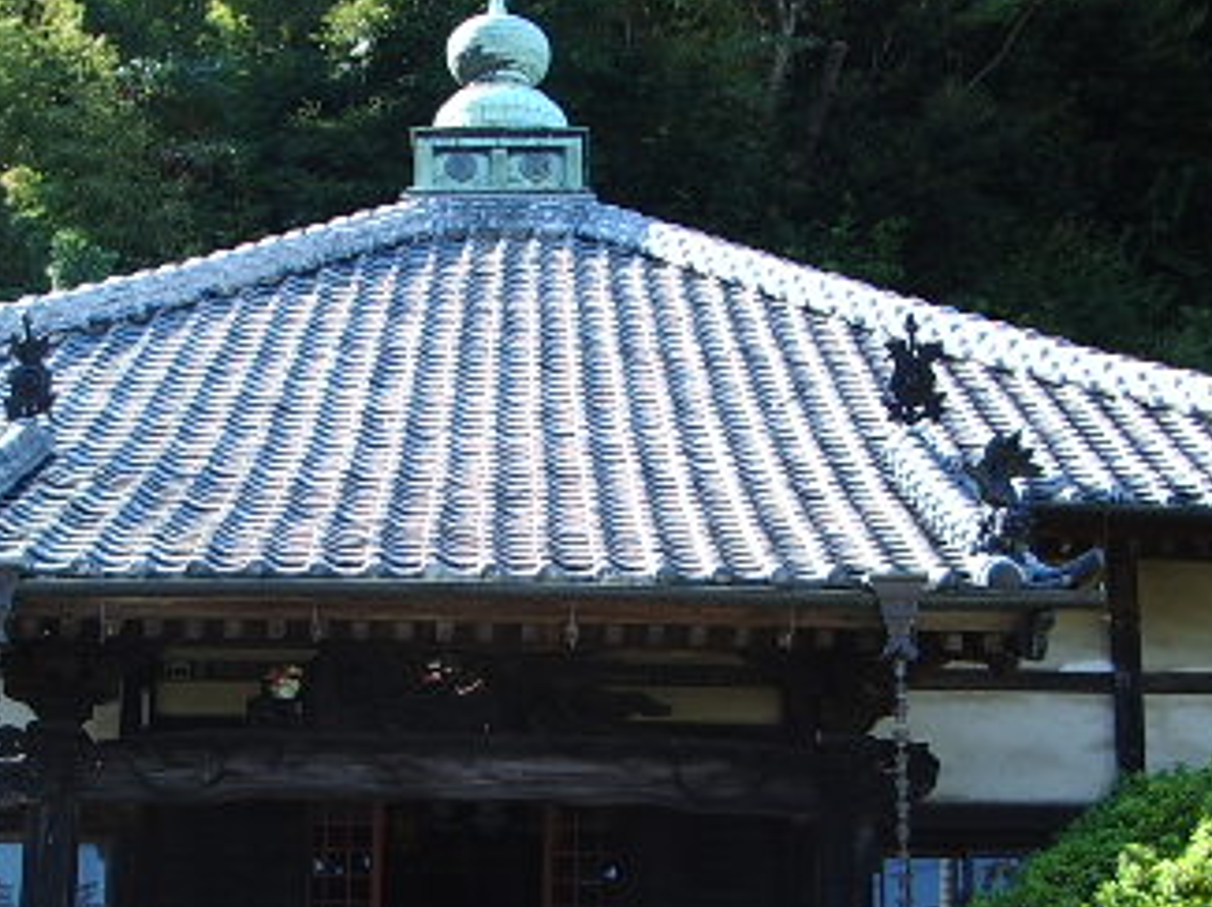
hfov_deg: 28.1
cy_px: 694
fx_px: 2413
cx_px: 462
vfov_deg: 21.1
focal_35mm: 69
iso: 50
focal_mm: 5.8
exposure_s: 1/160
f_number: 2.6
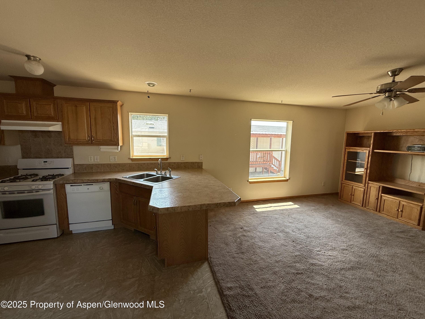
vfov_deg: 85.7
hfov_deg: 102.1
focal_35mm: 14
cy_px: 160
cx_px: 212
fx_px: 172
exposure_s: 1/144
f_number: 2.2
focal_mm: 2.22
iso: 64
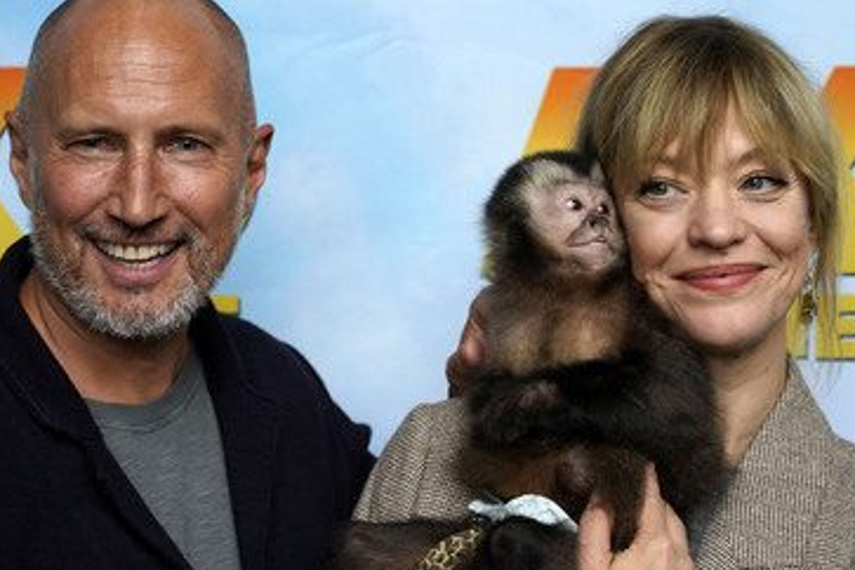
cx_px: 468
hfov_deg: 18.1
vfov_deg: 12.1
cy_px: 240
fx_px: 2684
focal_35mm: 113
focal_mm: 91
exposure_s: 1/160
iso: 640
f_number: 5.6
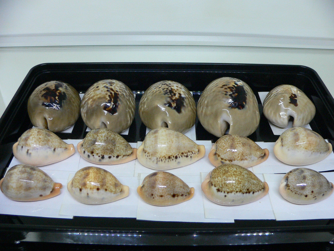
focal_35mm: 35
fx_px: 338
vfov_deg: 40.7
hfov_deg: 52.6
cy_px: 126
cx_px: 167
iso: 200
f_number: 2.8
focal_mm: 4.6
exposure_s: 1/60
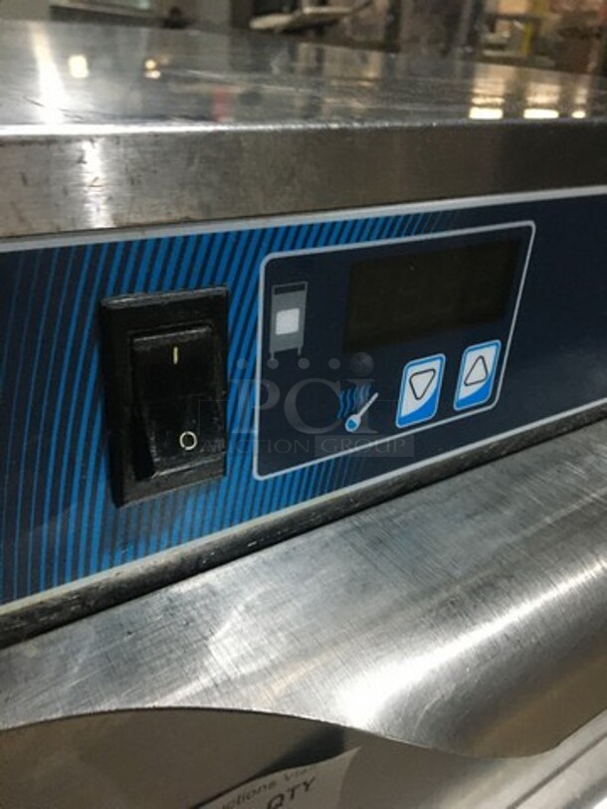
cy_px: 404
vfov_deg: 61.7
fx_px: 678
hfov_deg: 48.2
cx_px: 304
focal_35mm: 29
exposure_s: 1/20
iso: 200
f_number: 2.2
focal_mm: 4.15
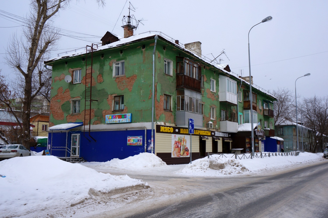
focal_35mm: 34
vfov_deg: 38.3
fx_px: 314
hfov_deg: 55.2
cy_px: 109
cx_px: 164
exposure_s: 1/100
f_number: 13
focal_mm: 23
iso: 100
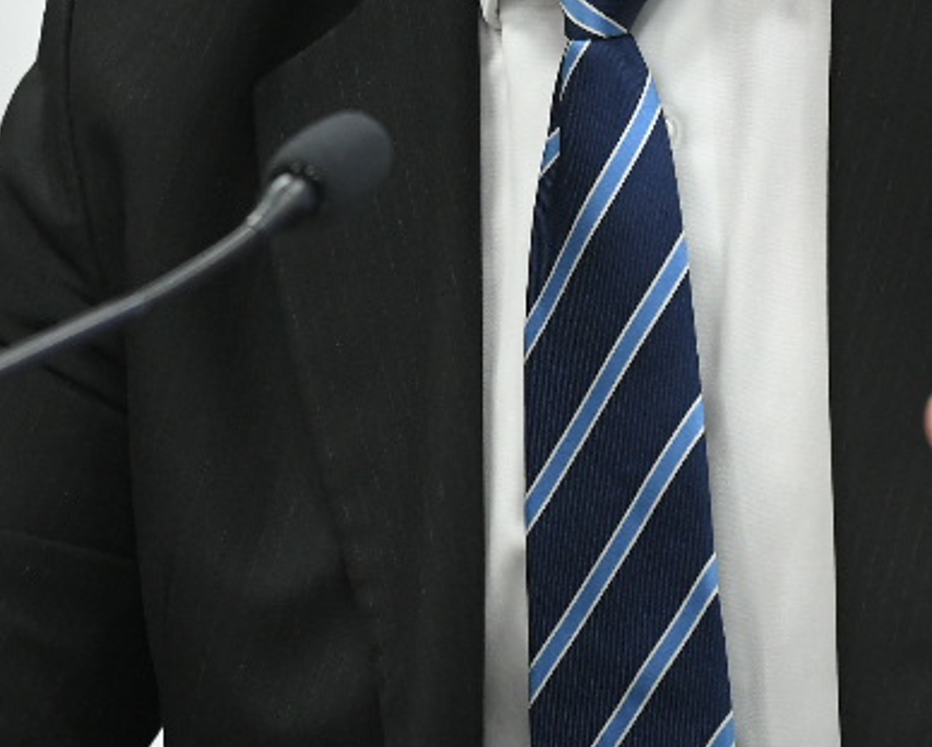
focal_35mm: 783
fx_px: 21614
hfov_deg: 2.5
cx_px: 507
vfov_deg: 2.0
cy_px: -271
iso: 2500
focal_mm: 200
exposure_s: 1/250
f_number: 4
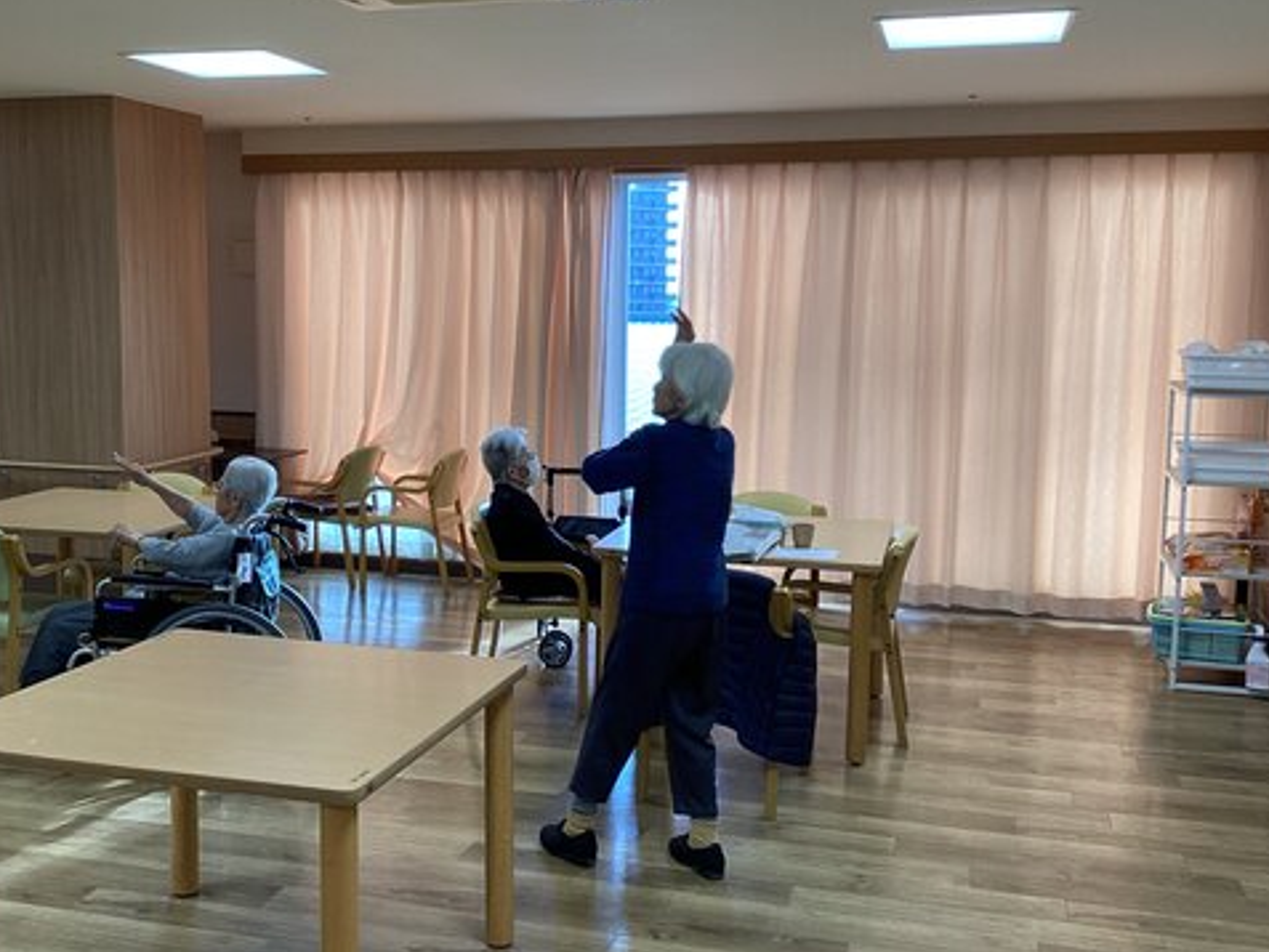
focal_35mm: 39
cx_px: 511
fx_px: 1430
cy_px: 455
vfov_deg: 36.8
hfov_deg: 47.6
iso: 64
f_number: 2.4
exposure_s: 1/120
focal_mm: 3.3
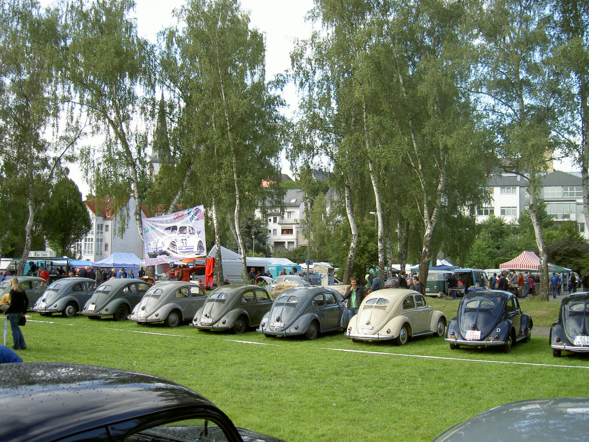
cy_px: 221
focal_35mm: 39
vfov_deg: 36.8
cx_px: 294
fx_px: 664
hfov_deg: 47.9
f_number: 2.8
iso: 50
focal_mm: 8
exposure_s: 1/250
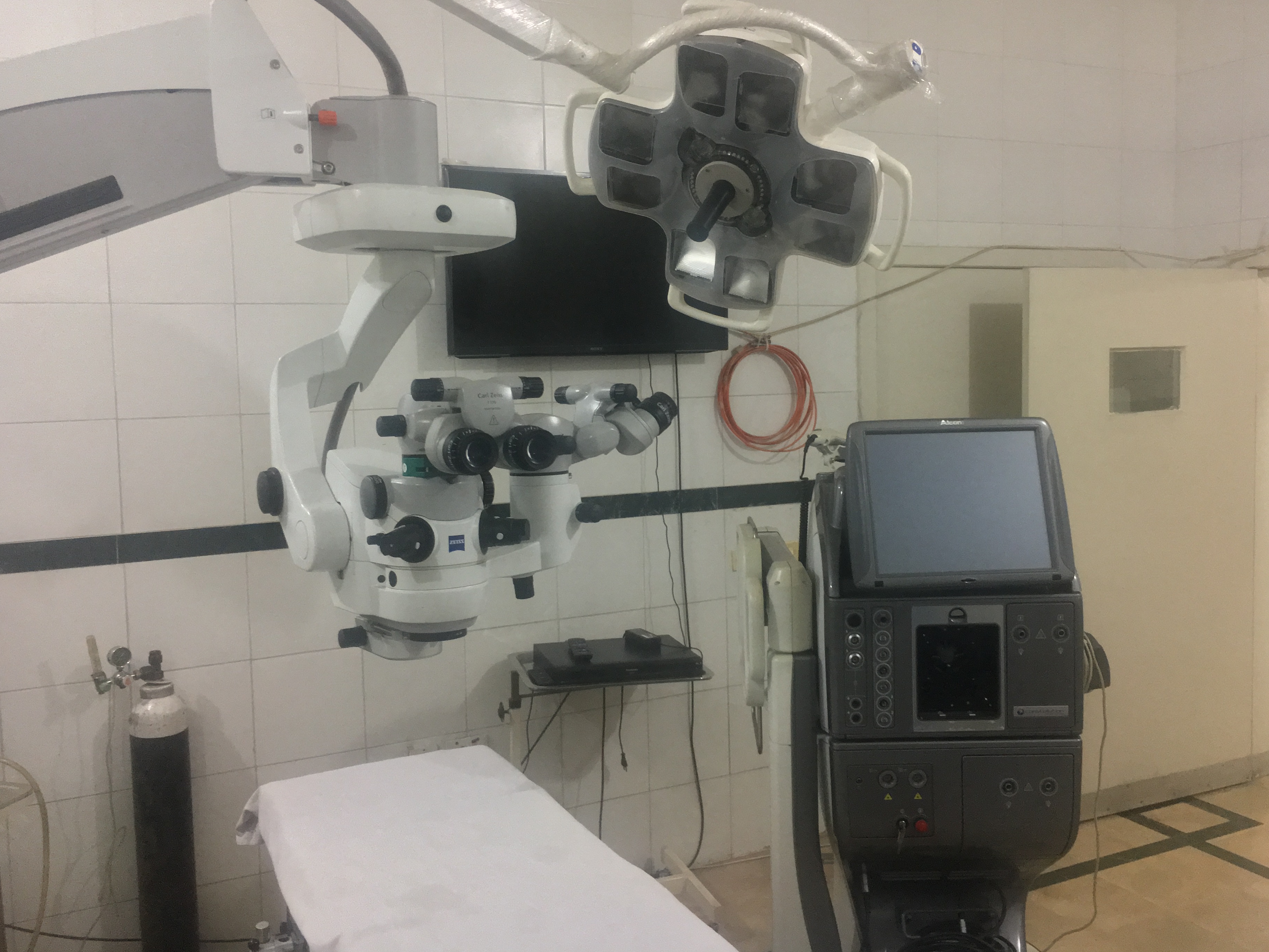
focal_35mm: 32
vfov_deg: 44.1
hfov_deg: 56.8
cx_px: 680
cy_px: 441
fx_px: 1173
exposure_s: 1/20
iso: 200
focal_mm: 4.15
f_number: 2.2
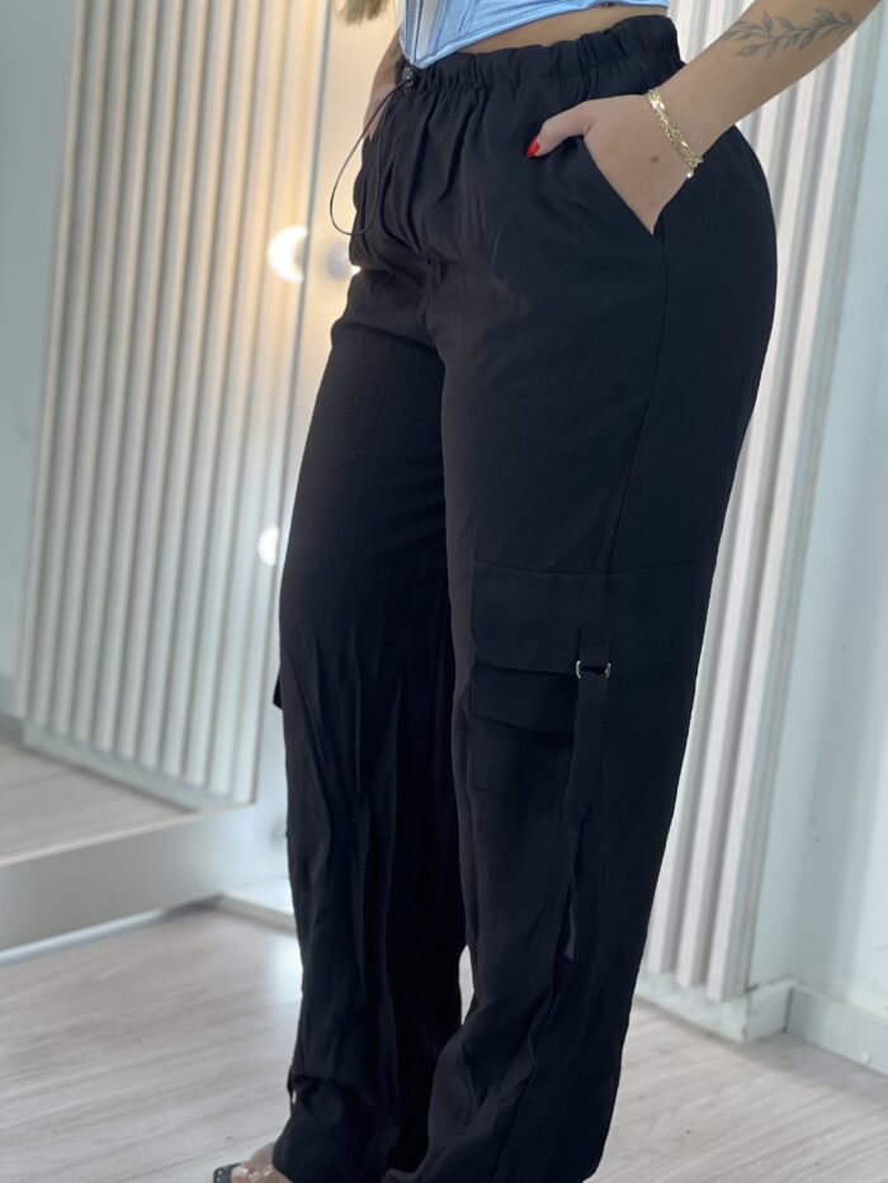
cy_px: 592
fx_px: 2633
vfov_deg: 25.3
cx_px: 444
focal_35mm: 77
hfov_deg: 19.1
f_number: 2.8
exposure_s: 1/120
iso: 100
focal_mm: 9
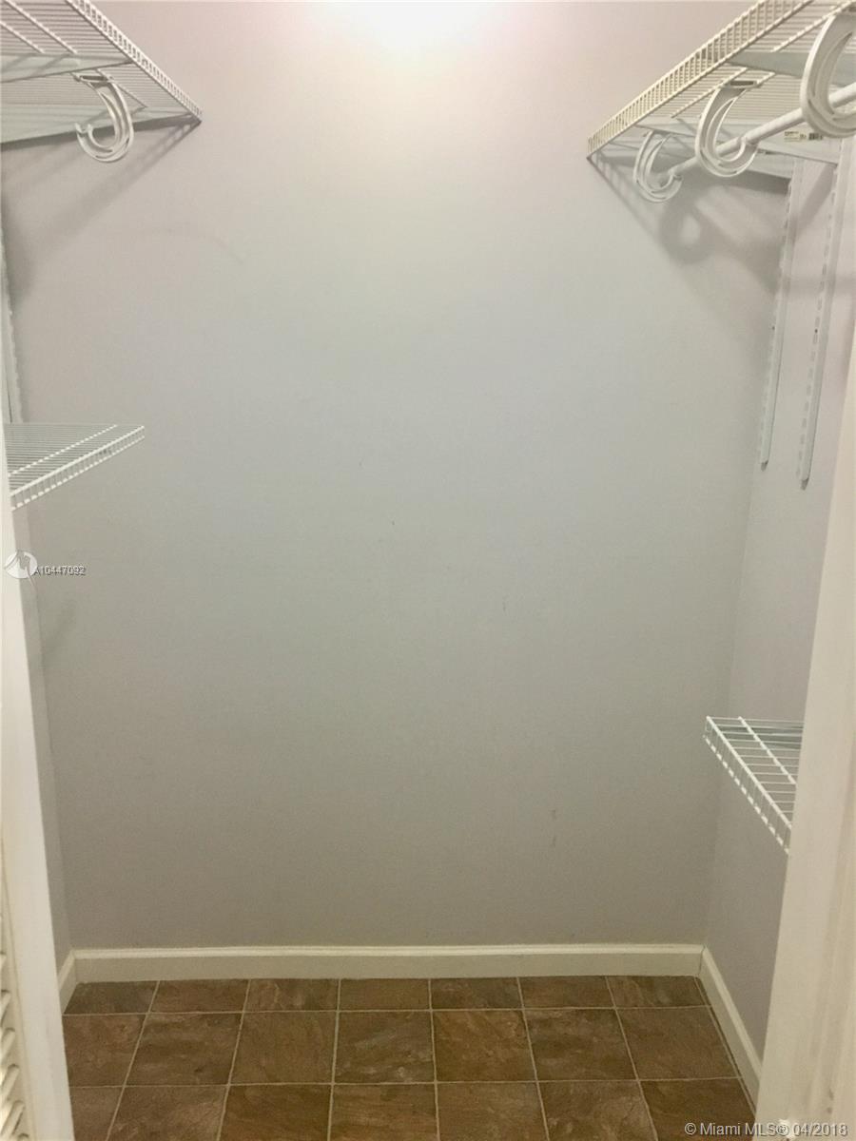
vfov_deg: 61.7
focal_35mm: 29
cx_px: 428
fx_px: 956
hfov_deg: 48.2
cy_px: 570
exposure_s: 1/25
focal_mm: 4.15
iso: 200
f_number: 2.2
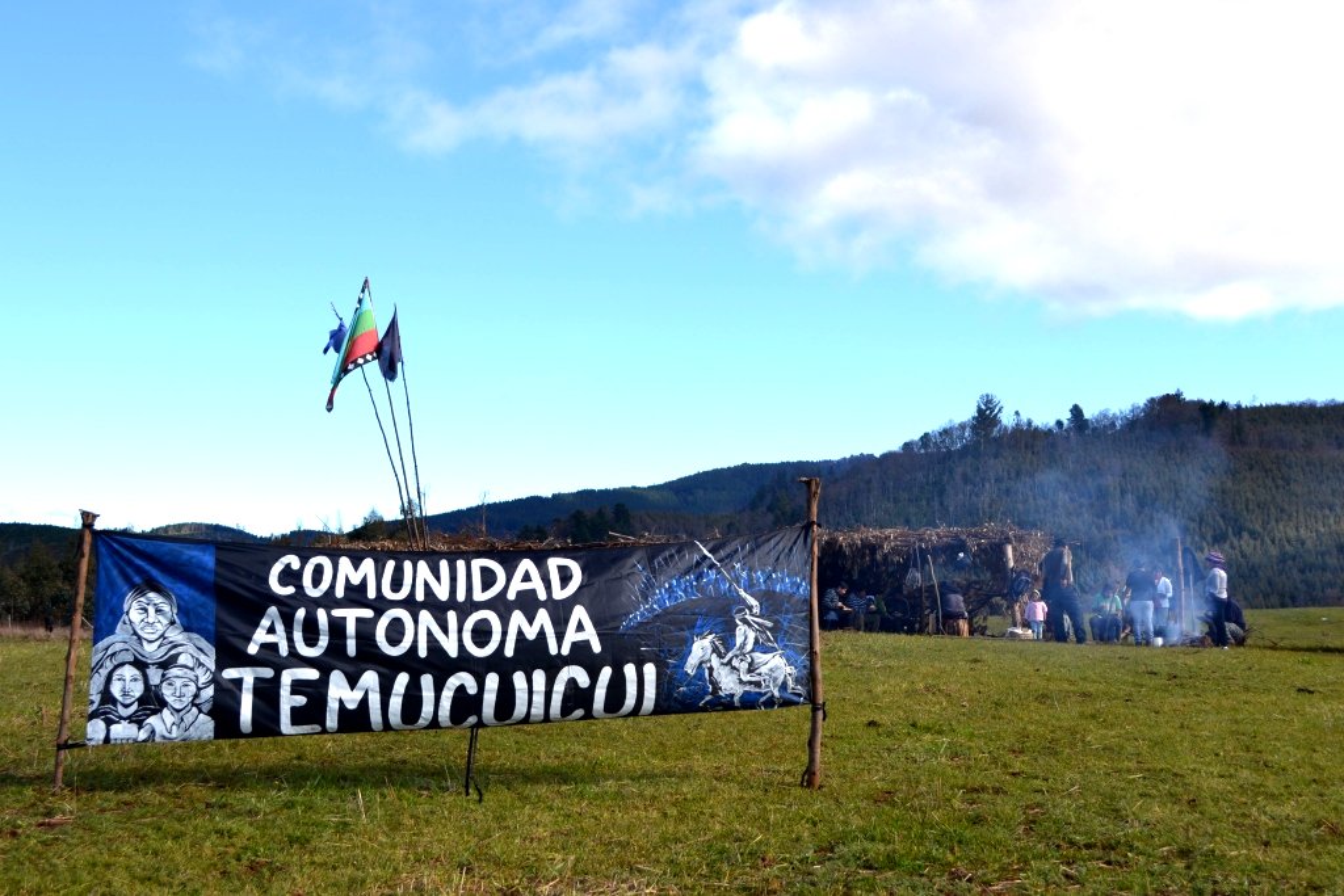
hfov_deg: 49.5
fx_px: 1456
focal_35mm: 39
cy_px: 448
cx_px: 672
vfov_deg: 34.2
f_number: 7.1
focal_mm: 26
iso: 100
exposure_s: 1/200
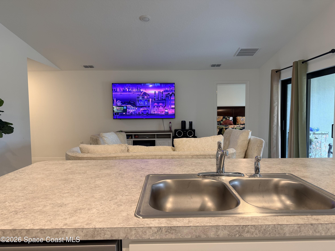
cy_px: 126
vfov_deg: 56.8
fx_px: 232
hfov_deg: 71.6
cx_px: 168
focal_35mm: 24
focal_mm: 6.76
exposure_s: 1/60
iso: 160
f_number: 1.78
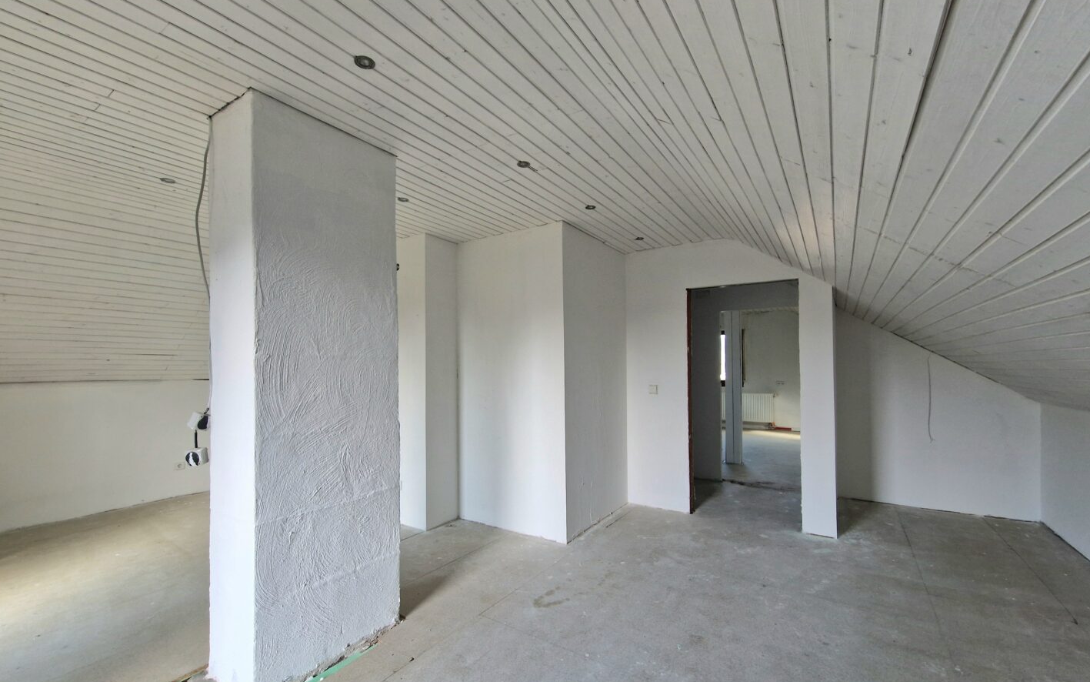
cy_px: 369
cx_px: 542
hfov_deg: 105.3
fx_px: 416
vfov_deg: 78.5
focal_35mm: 14
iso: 80
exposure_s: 1/100
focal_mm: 2.2
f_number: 2.2
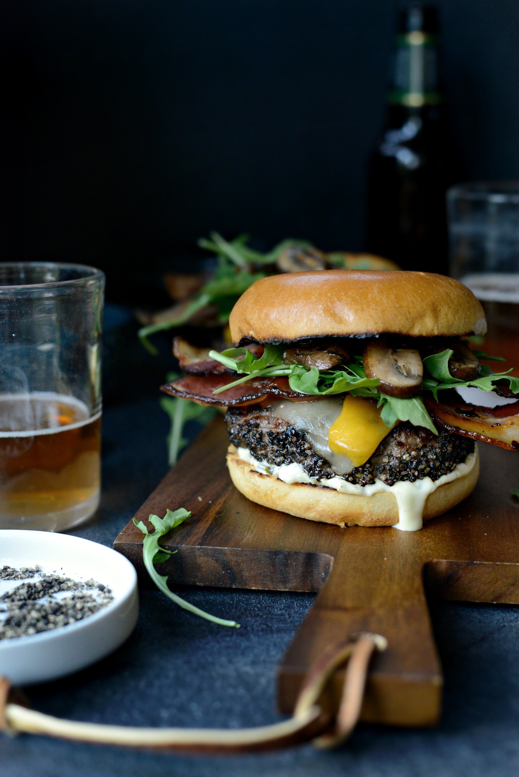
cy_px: 388
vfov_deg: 39.6
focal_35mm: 50
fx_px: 1080
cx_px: 260
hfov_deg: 27.0
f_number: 4
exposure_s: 1/800
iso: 3200
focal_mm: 50
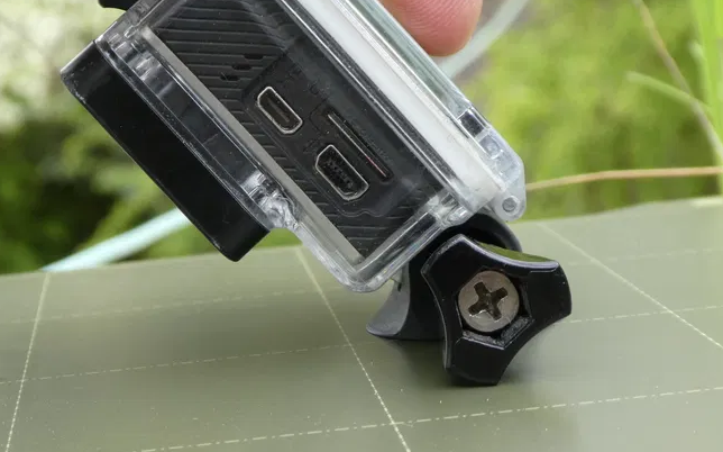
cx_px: 286
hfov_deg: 21.6
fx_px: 1891
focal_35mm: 96
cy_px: 202
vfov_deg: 13.6
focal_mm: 12.5
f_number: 4.5
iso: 160
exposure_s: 1/80
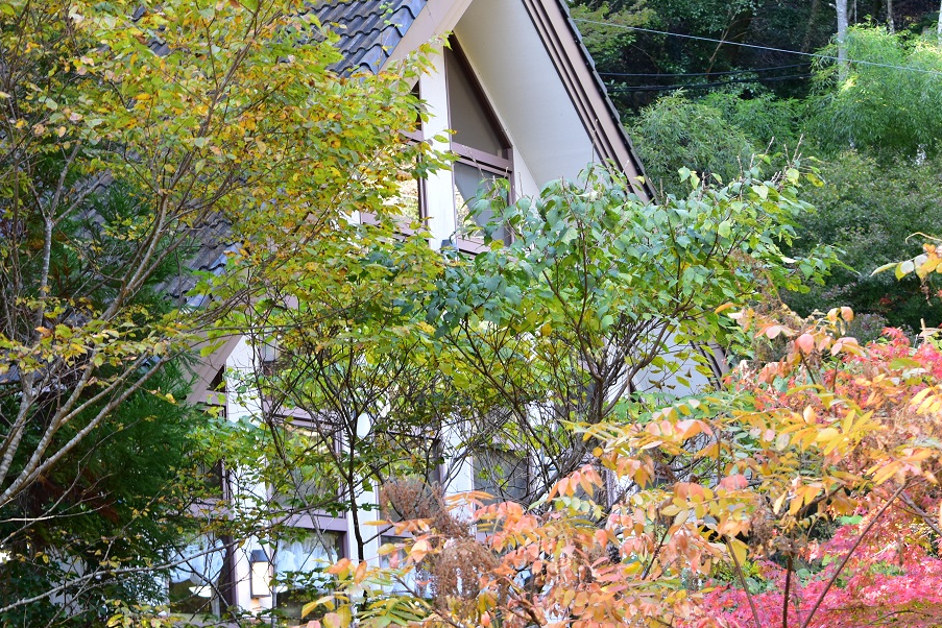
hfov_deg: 18.6
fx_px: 2869
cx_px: 372
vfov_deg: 12.5
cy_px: 309
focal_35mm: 110
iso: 400
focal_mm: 55
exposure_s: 1/40
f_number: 7.1
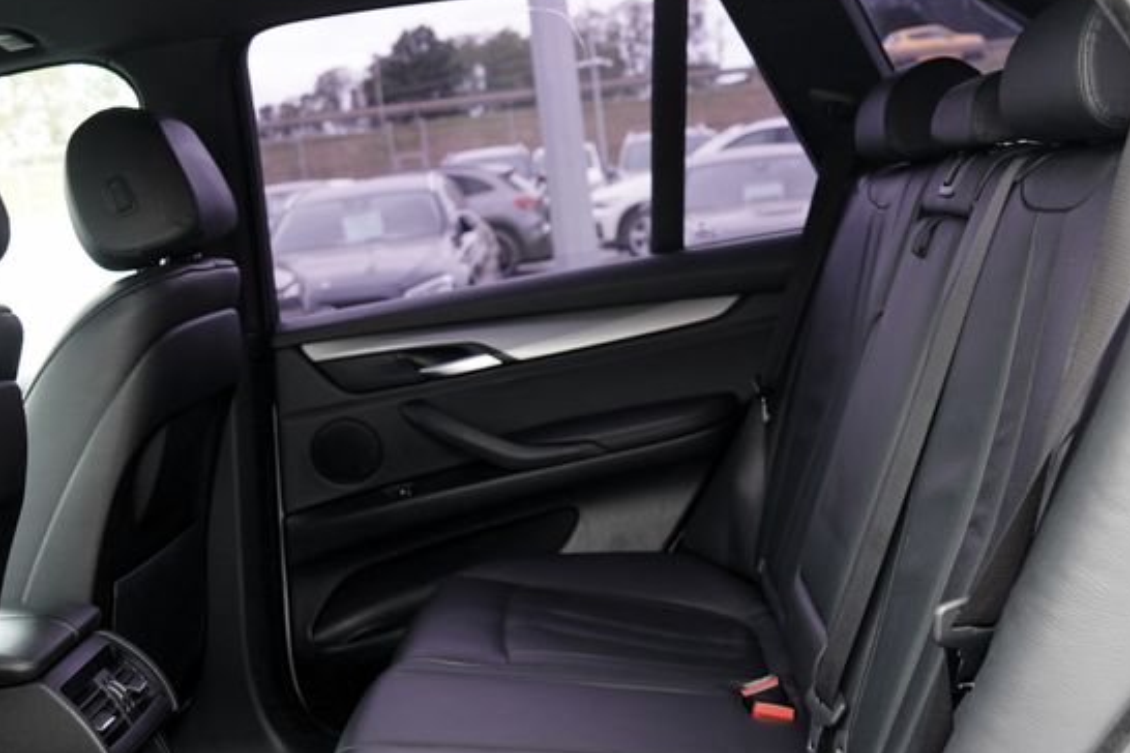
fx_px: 1412
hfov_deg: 43.4
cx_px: 679
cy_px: 510
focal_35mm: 45
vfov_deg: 29.6
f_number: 4
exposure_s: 1/60
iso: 400
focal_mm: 24
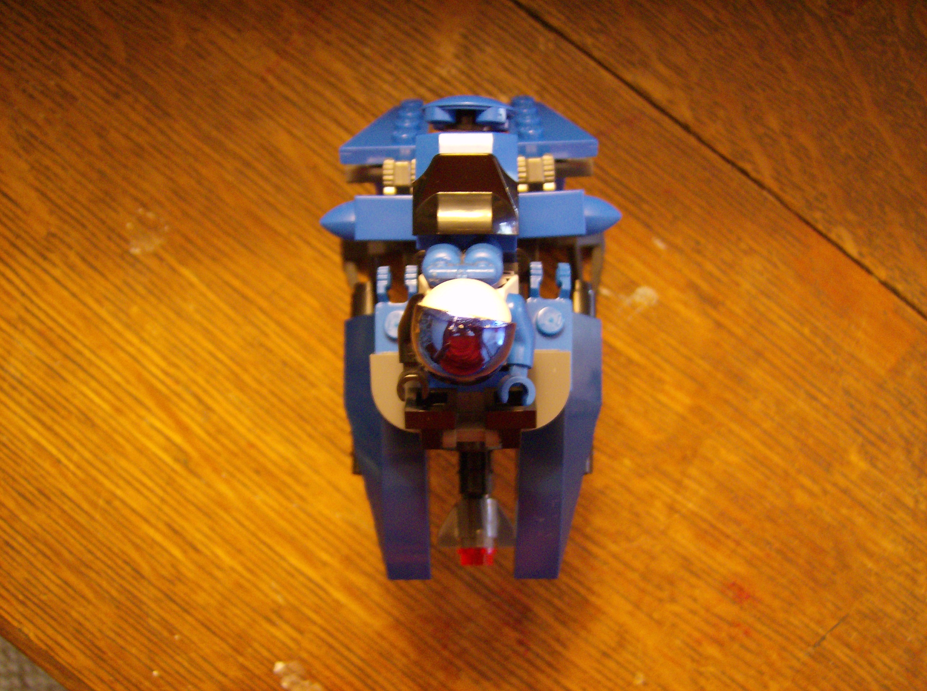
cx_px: 464
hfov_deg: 51.5
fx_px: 962
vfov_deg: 39.5
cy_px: 346
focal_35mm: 36
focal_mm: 6
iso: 200
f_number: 2.8
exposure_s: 1/14.3
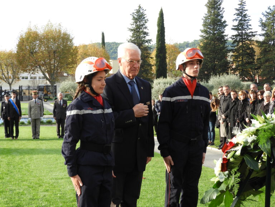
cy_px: 104
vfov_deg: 18.4
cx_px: 138
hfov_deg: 24.4
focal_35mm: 80
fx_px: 636
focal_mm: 14.3
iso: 100
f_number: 4.5
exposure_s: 1/125
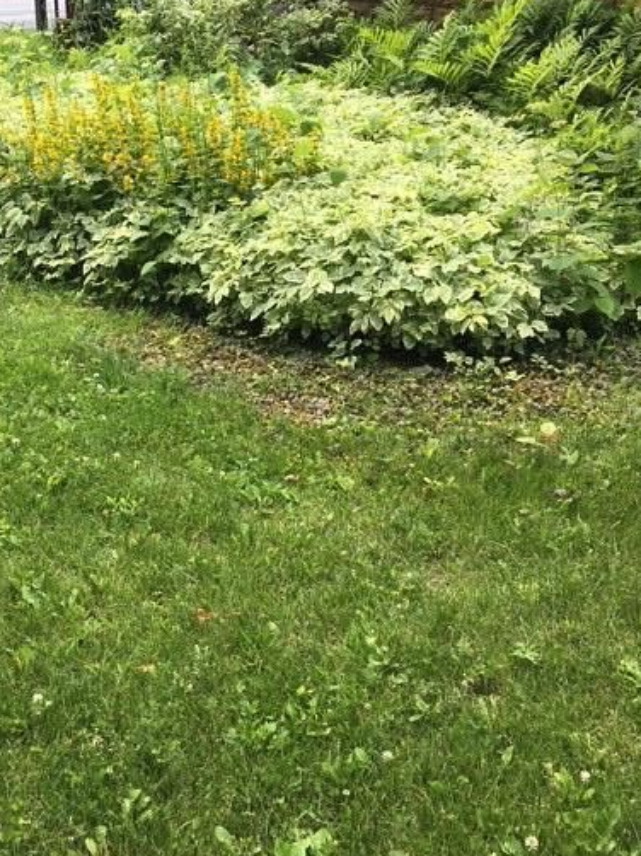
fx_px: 914
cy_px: 346
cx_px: 240
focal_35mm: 37
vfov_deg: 49.9
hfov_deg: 38.4
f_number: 2.2
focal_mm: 4.15
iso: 25
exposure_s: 1/361
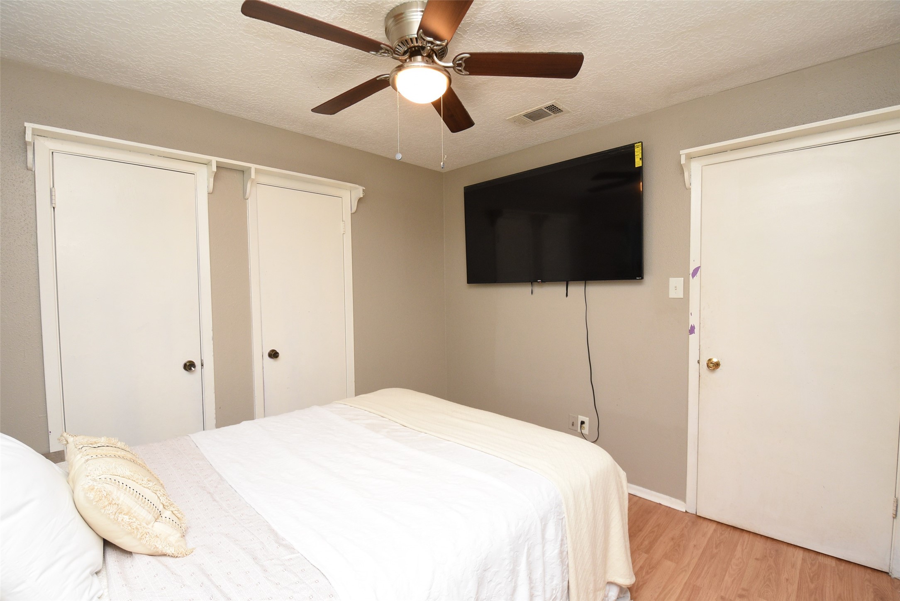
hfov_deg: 100.4
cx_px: 450
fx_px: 375
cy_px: 300
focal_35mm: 15
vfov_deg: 77.4
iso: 800
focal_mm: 10
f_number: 7.1
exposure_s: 1/60
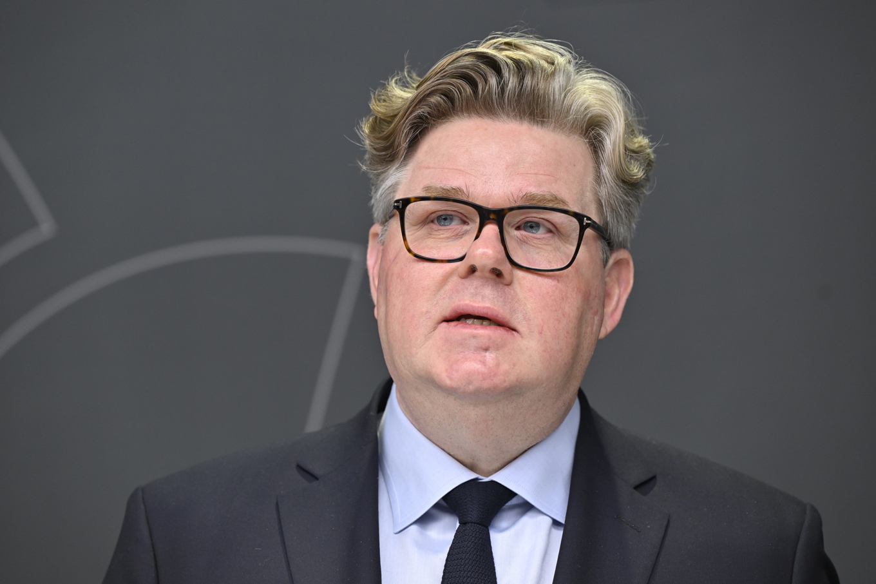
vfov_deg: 8.3
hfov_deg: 12.5
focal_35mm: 165
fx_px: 4014
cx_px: 438
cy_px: 292
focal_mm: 165
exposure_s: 1/200
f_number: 4
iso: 1000
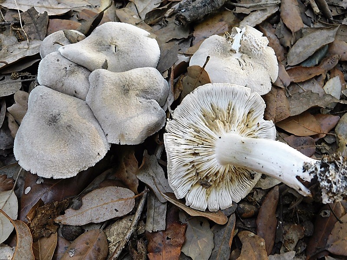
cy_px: 130
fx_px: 451
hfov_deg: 42.1
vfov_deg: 32.2
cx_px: 174
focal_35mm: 45
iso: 160
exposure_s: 1/30
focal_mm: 8
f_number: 3.7
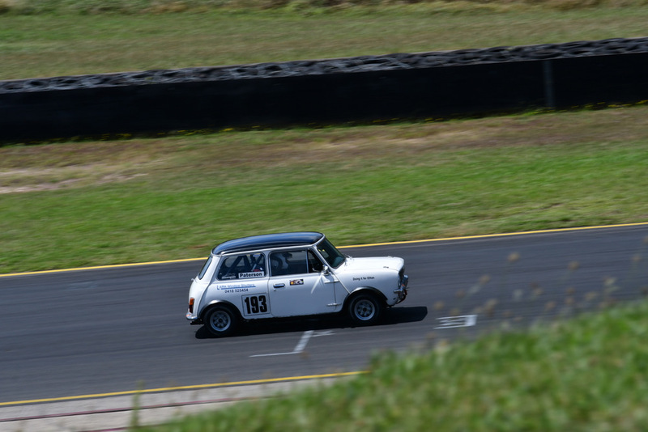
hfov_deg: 6.9
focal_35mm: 300
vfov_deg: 4.6
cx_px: 324
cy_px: 216
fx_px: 5402
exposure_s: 1/250
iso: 200
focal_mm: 200
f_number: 14
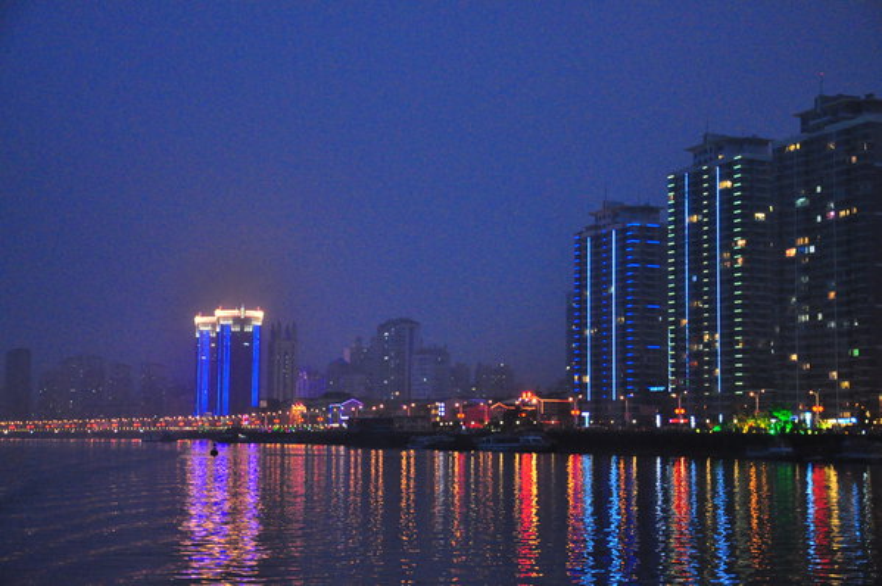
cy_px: 293
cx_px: 441
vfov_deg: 22.6
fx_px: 1468
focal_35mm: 60
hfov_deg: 33.4
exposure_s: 1/15
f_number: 4.5
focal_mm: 40
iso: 3200
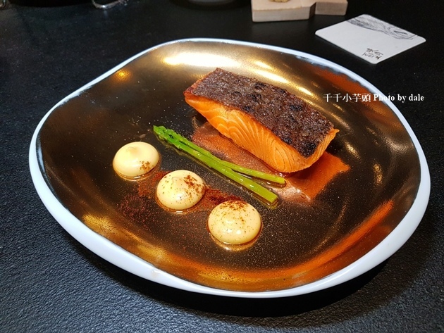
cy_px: 166
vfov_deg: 53.1
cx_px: 222
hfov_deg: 67.3
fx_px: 334
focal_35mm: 26
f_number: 1.7
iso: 125
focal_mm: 4.3
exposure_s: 1/60
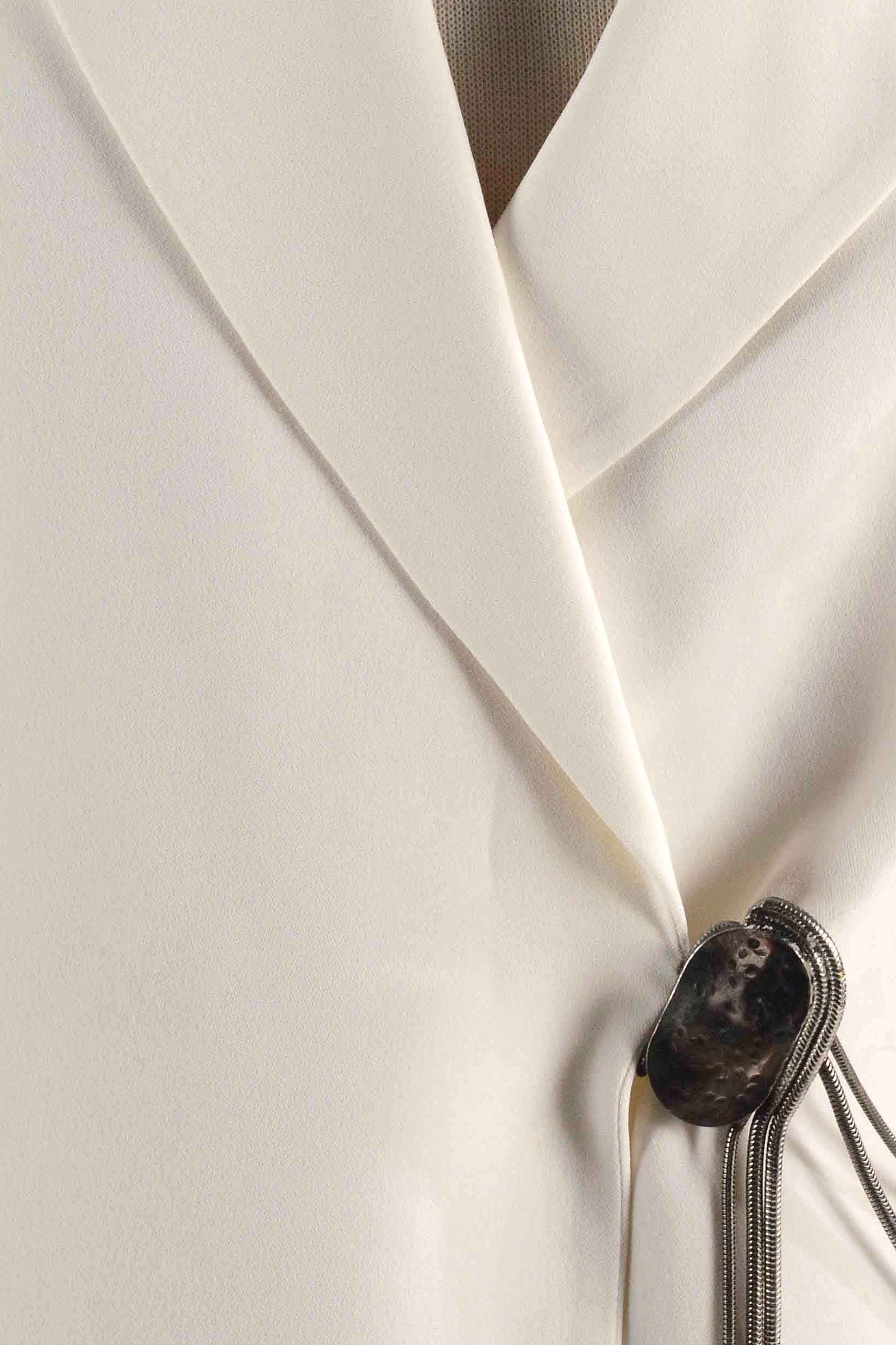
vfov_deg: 12.4
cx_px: 524
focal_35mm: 164
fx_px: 6123
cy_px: 35
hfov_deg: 8.4
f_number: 25
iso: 400
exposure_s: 1/80
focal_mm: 55
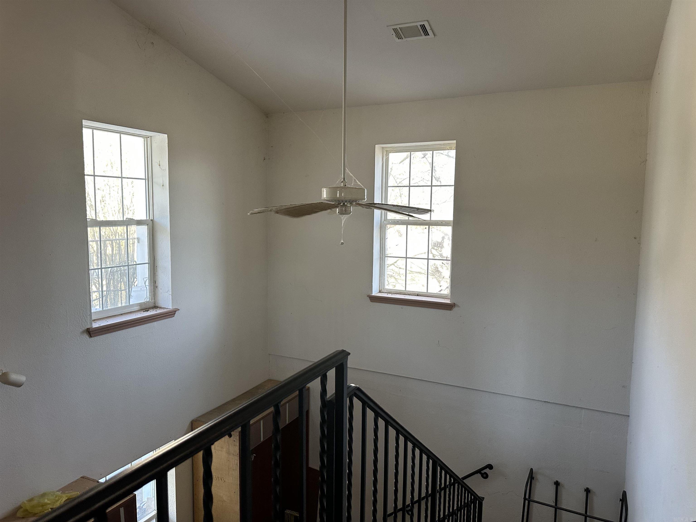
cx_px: 348
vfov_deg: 56.8
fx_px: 483
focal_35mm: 24
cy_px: 261
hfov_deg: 71.6
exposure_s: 1/120
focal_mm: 6.86
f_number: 1.78
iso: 200
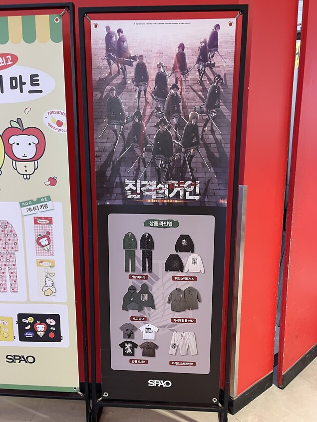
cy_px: 208
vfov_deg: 67.3
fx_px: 317
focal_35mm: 26
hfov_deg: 53.1
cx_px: 157
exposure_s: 1/60
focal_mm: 5.1
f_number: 1.6
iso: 200
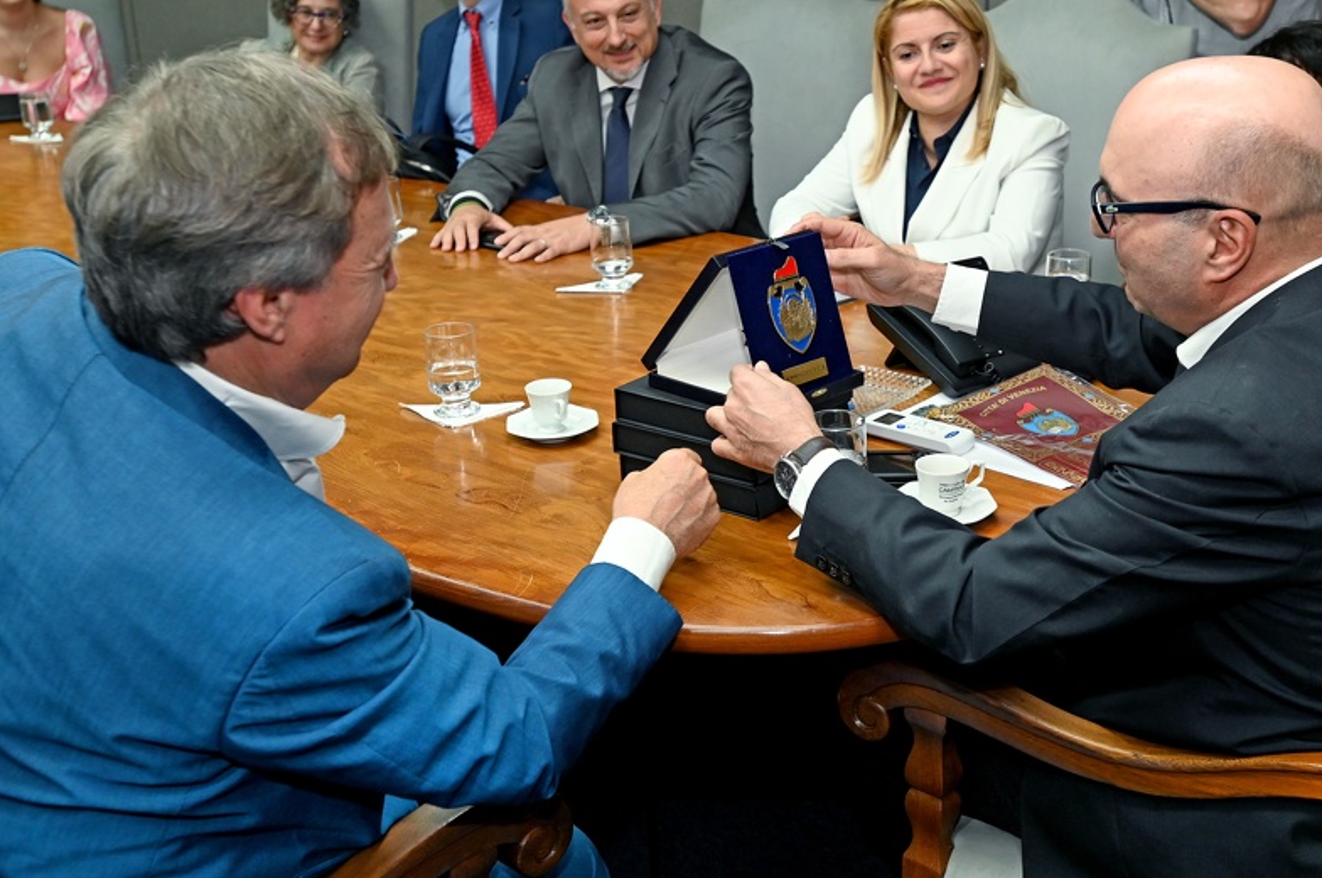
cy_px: 376
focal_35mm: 45
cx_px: 794
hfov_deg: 43.4
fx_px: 1651
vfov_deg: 29.8
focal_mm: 35
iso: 2000
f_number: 4.5
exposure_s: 1/200
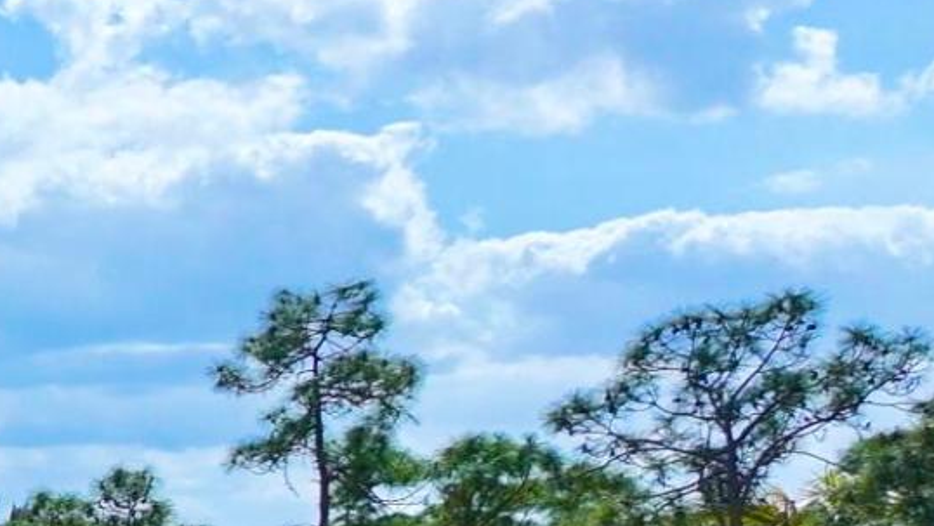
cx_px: -1548
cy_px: 825
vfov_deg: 8.5
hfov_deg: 11.5
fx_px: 3468
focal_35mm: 140
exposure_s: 1/4000
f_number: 2.8
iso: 180
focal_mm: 12.29
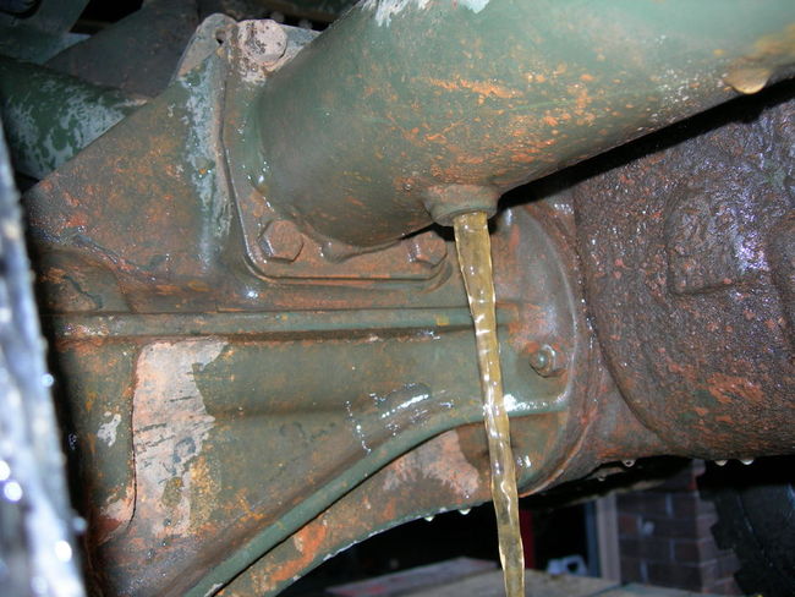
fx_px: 873
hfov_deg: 49.0
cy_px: 298
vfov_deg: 37.7
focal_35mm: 38
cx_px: 398
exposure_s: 1/60.1
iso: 50
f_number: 2.8
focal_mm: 7.8
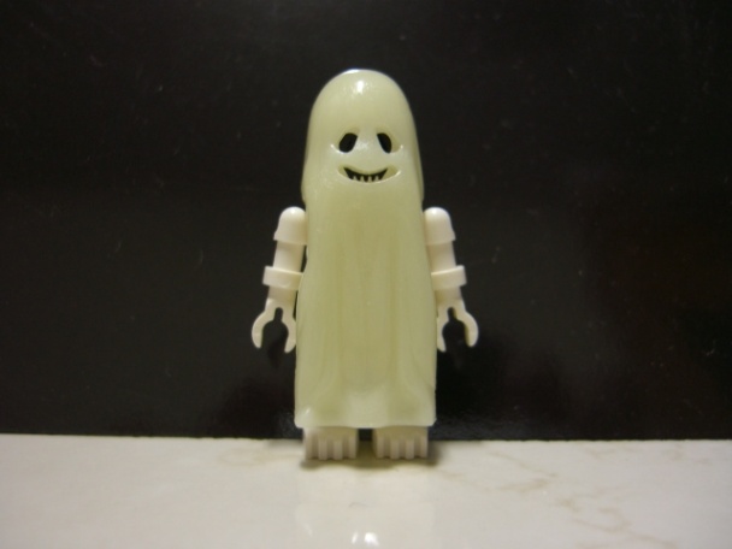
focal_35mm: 38
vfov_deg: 37.7
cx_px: 366
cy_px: 274
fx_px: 804
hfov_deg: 49.0
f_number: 2.8
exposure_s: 1/8
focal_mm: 7.9
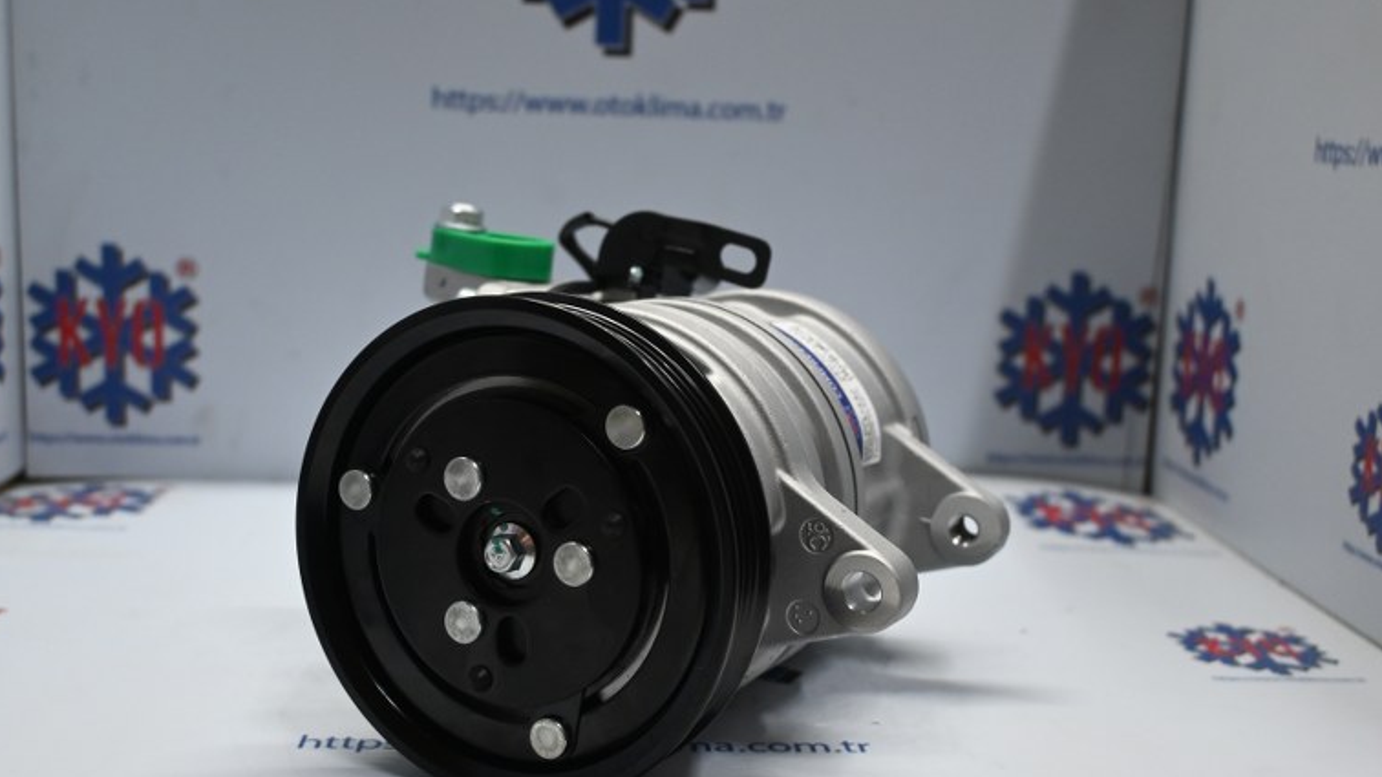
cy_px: 394
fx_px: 1523
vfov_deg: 28.6
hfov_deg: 48.8
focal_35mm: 42
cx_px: 653
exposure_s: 1/125
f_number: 4.2
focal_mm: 25
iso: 1000
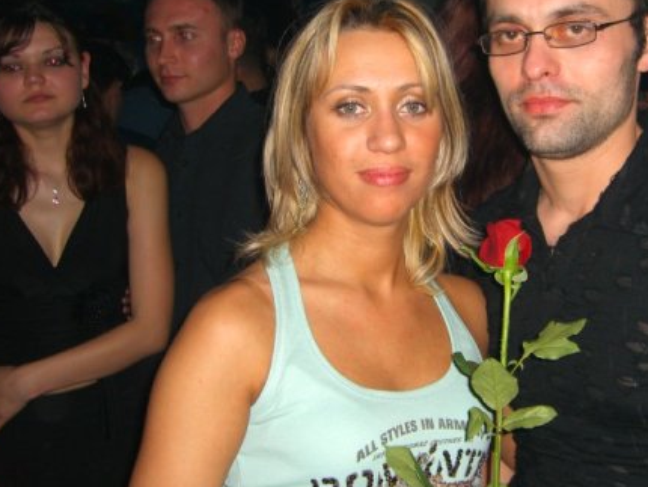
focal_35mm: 53
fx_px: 993
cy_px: 235
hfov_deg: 35.8
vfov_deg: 27.5
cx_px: 433
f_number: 2.8
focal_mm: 7.9
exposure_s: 1/60
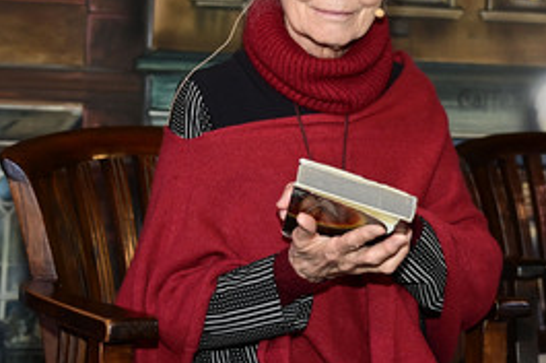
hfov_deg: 27.0
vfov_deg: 18.0
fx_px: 1136
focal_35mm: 75
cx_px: 329
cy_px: 101
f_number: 5
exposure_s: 1/200
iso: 1250
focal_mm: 44
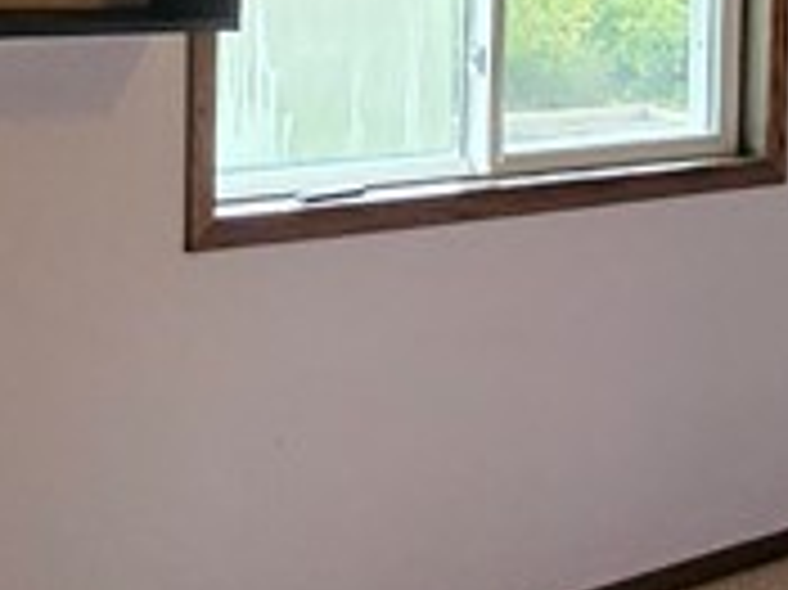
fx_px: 1729
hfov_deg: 25.7
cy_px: 0
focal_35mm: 76
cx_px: 414
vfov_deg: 18.8
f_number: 2.2
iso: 500
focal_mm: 1.74
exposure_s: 1/30
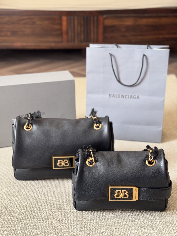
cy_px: 118
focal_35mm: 48
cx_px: 88
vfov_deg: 39.7
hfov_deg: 30.3
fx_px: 327
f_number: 1.78
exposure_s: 1/60
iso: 125
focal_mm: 6.76
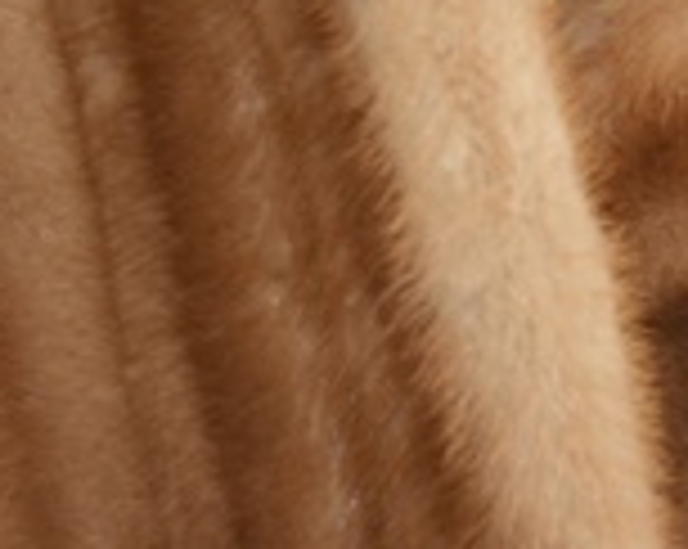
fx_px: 3152
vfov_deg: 9.9
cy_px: 207
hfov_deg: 12.3
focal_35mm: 155
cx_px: 675
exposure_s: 1/125
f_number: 4.5
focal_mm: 28
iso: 360
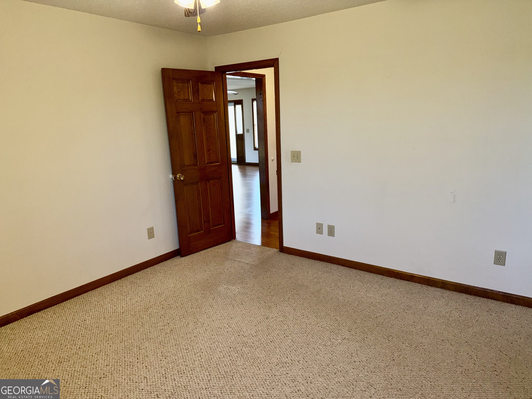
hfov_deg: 71.6
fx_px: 369
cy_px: 200
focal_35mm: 24
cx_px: 266
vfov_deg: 56.8
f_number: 1.78
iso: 50
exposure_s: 1/172
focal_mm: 6.76
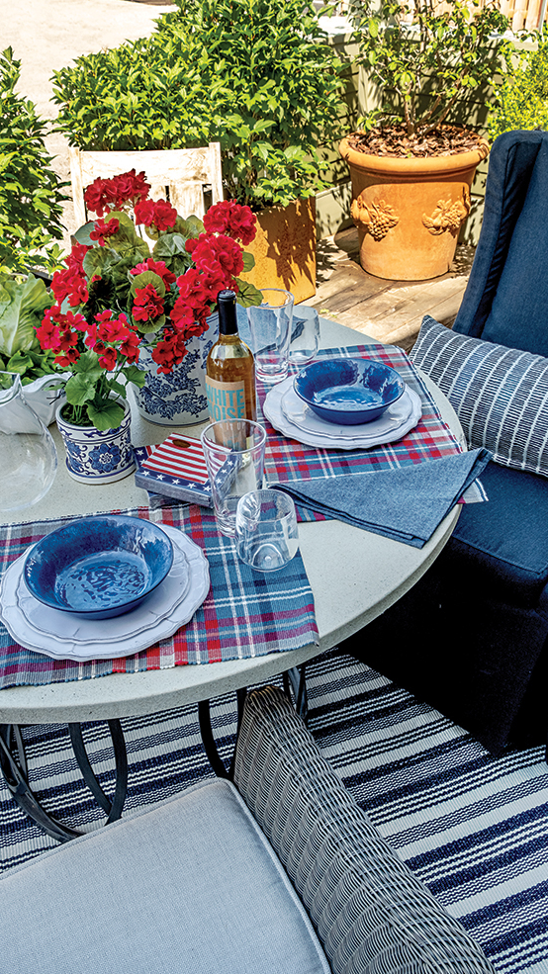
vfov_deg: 62.6
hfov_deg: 37.8
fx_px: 801
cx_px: 279
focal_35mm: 31
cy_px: 479
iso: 200
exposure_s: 1/60
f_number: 9
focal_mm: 19.6
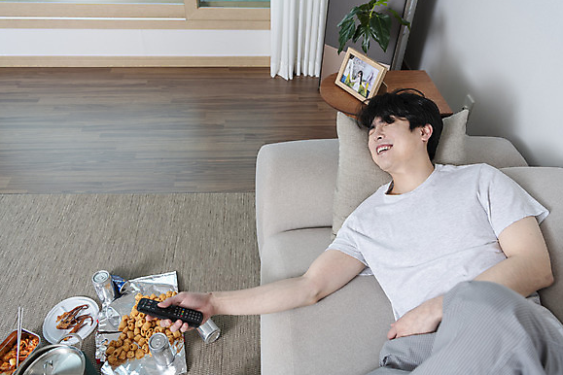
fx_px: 438
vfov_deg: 46.4
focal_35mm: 28
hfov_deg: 65.5
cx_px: 290
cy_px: 189
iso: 200
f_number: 4
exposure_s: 1/125
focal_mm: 27
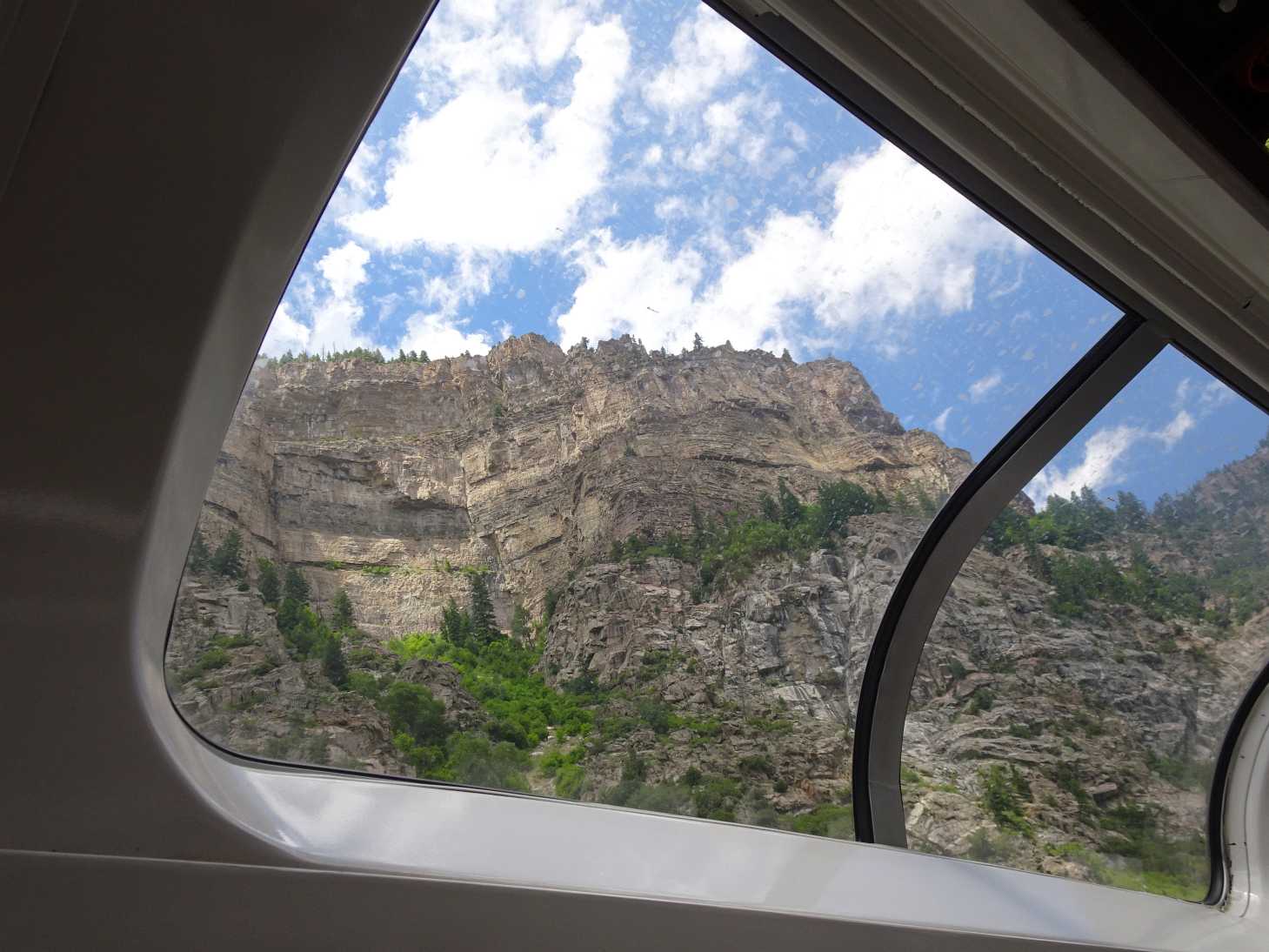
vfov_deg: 48.2
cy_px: 476
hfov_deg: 61.7
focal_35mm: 29
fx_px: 1063
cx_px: 634
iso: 80
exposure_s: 1/250
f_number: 3.5
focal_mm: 4.92
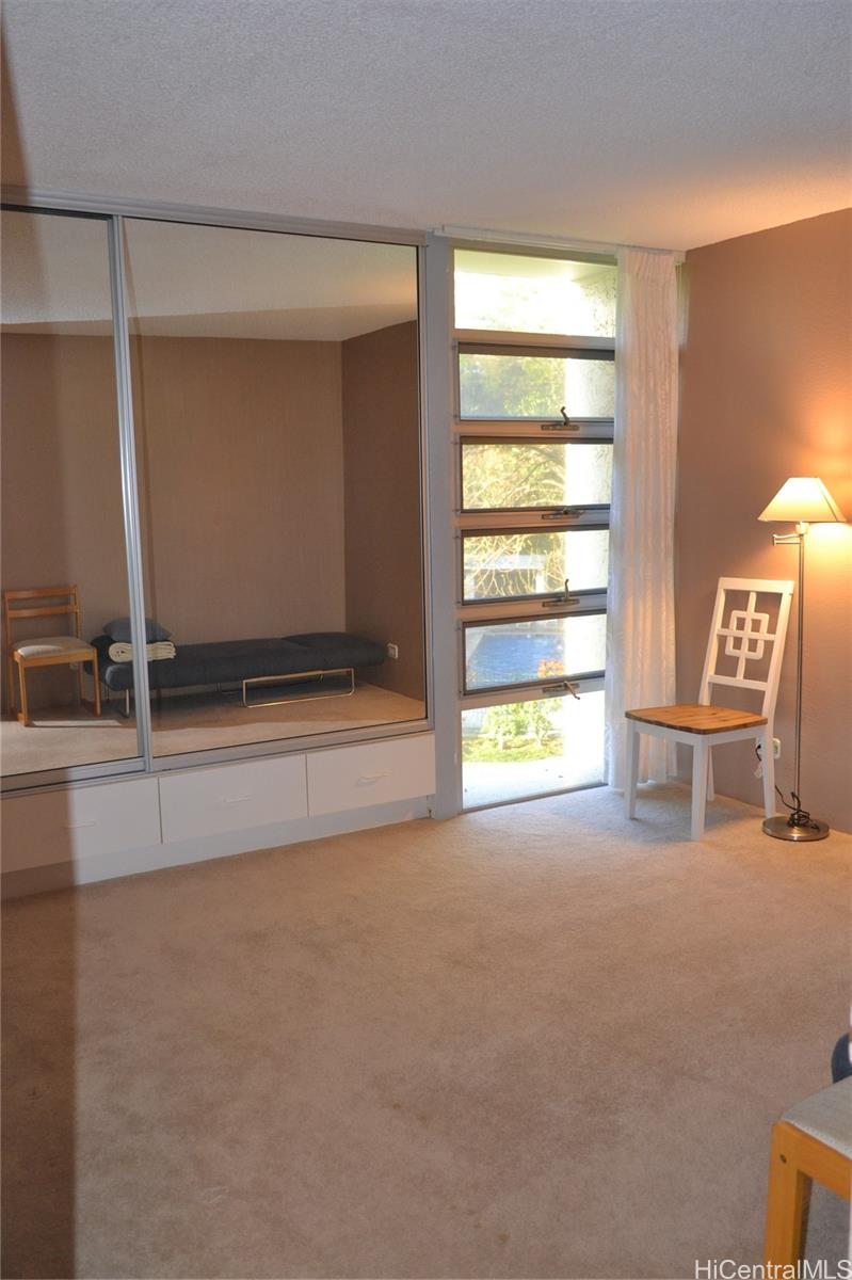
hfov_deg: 43.6
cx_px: 426
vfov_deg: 62.0
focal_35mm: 30
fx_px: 1066
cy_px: 640
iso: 640
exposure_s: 1/60
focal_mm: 20
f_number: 3.8
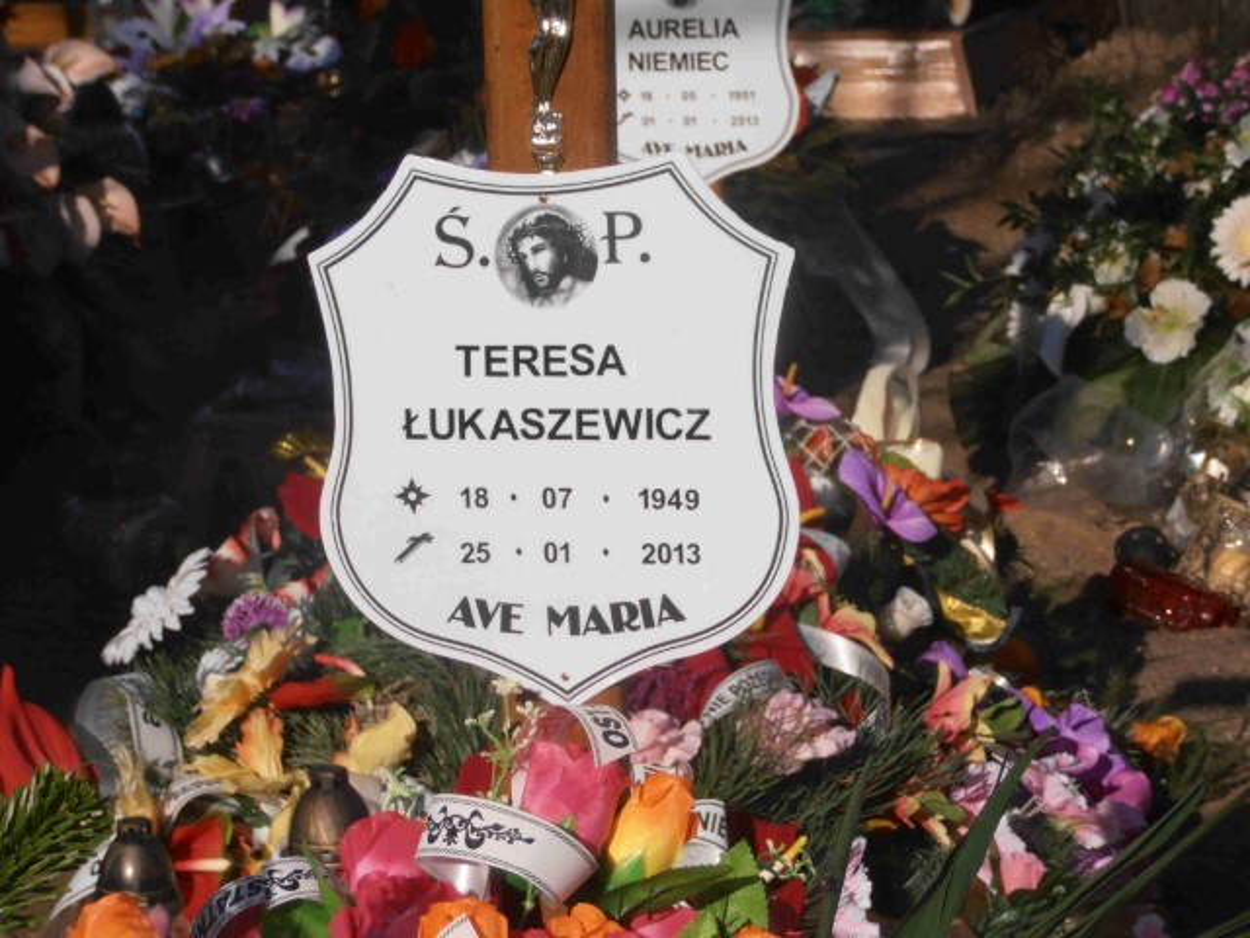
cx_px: 625
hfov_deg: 14.3
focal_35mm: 138
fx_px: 4983
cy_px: 469
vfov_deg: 10.7
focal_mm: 24.39
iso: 80
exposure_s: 1/1250
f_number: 5.8
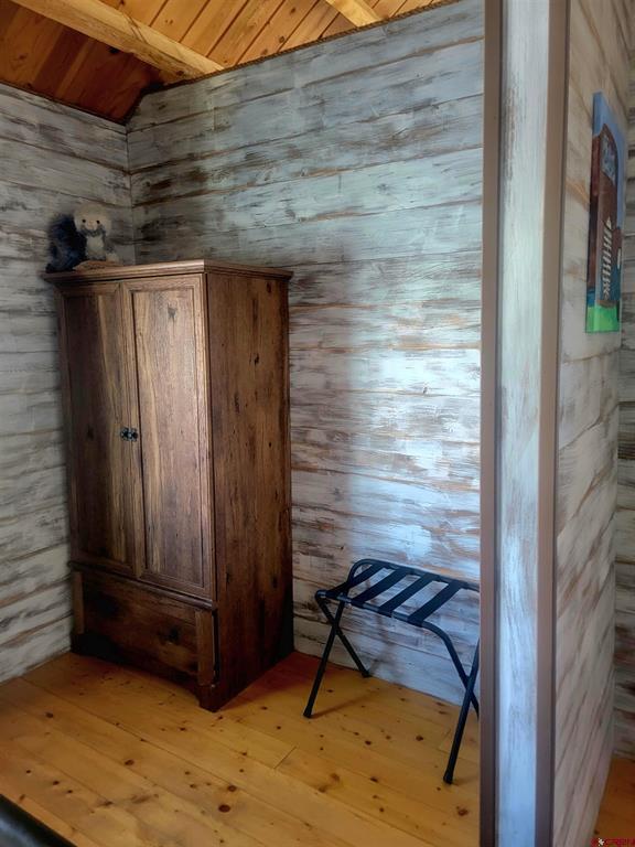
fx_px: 587
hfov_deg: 56.8
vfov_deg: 71.6
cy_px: 424
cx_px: 318
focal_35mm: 24
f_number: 1.8
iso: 250
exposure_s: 1/40
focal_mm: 6.7
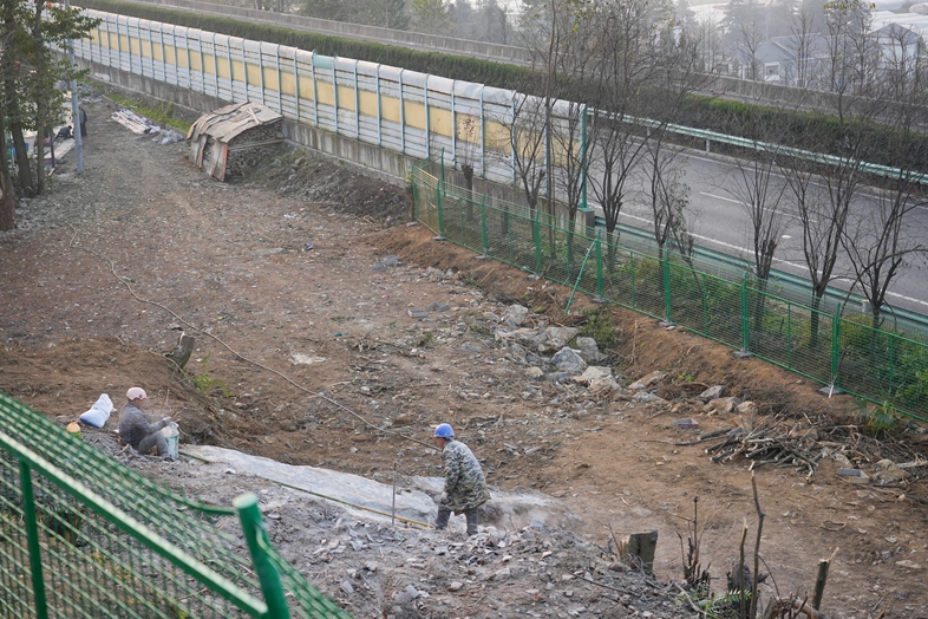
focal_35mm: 57
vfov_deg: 23.8
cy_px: 305
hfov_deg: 35.1
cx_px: 469
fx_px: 1469
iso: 250
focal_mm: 56
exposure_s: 1/320
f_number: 4
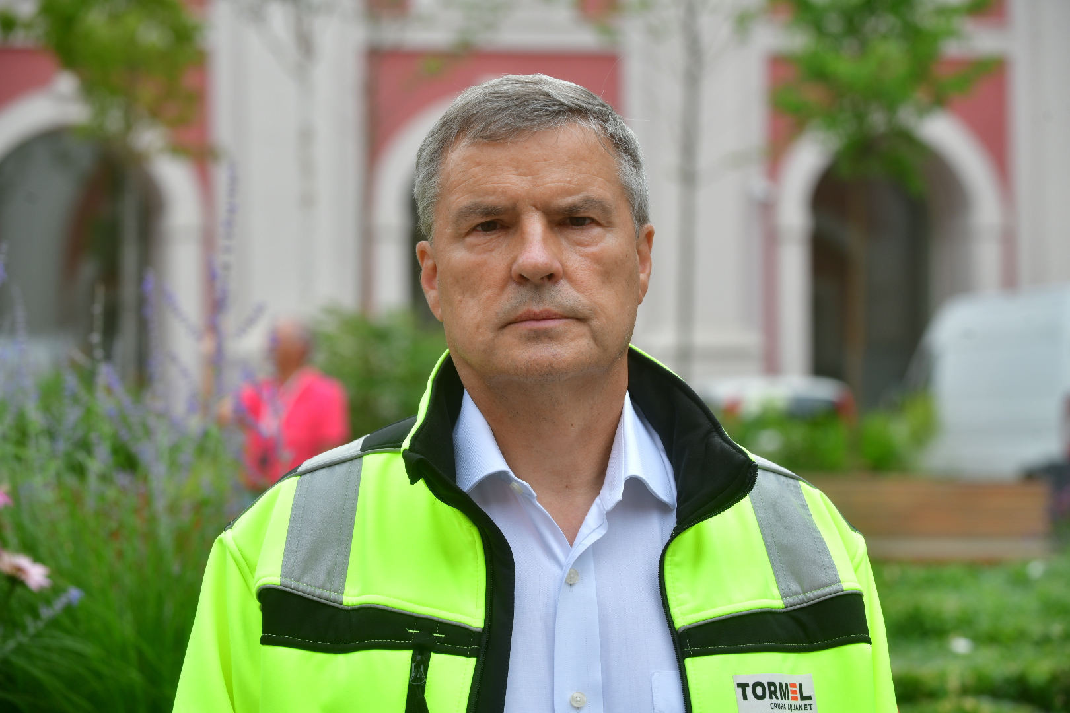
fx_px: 3269
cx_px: 535
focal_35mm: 110
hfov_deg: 18.6
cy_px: 356
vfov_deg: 12.5
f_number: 7.1
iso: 100
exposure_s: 1/200
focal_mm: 110
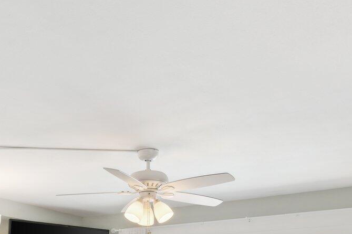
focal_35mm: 52
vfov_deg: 22.9
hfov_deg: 37.5
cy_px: 311
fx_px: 508
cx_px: 97
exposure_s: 1/20
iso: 200
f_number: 9
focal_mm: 17
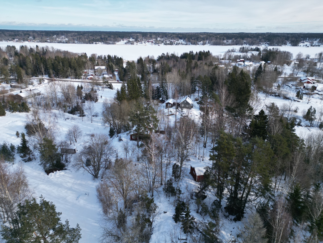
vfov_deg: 56.8
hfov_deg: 71.6
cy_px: 122
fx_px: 224
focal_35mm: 24
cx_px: 162
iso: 200
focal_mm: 6.72
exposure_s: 1/2000
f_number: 1.7
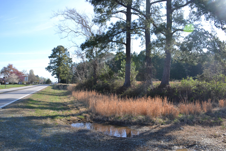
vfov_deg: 47.9
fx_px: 169
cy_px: 76
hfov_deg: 67.4
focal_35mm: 27
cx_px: 113
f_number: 6.3
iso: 100
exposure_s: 1/160
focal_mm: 18
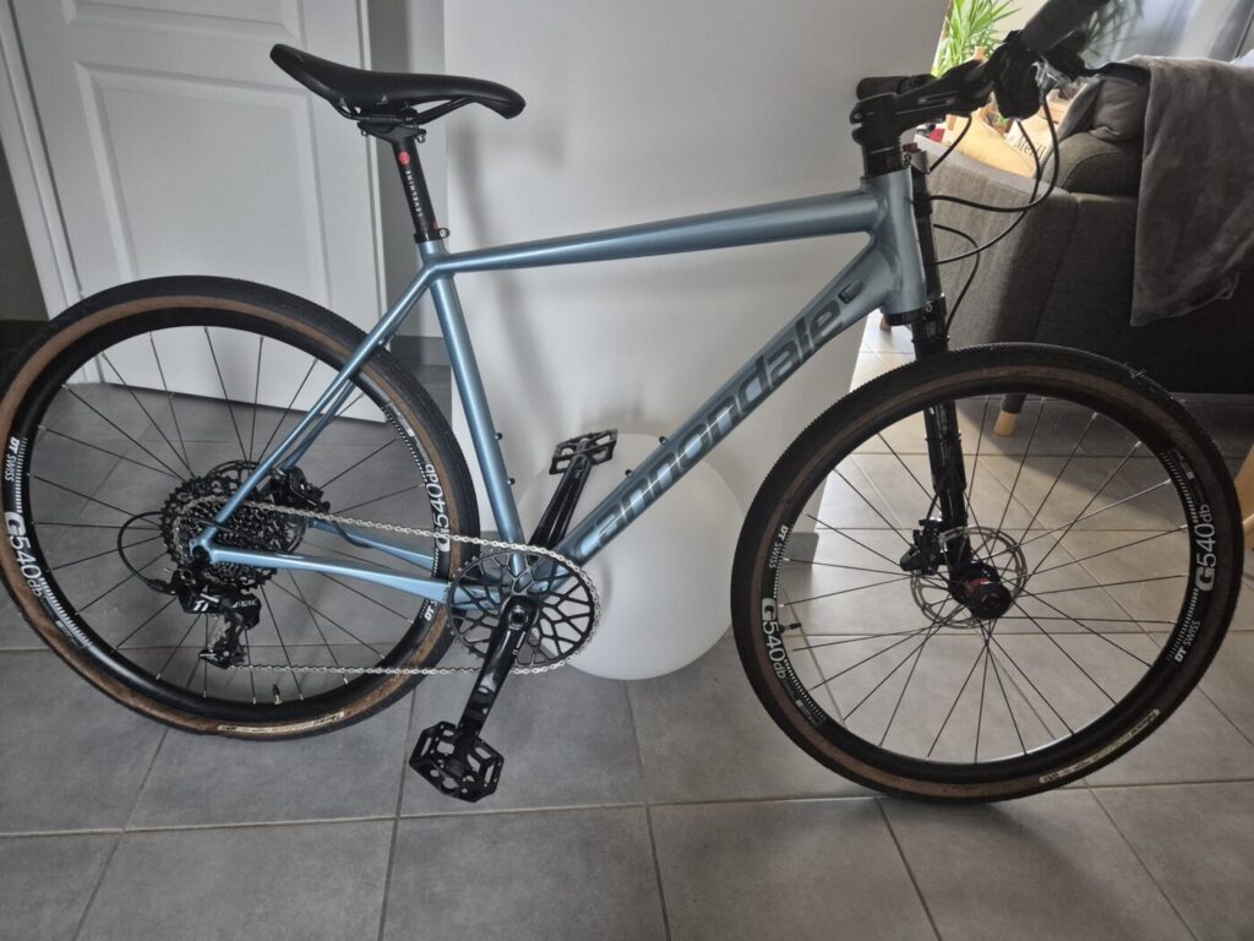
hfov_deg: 73.9
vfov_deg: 58.9
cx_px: 627
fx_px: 833
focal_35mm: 23
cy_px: 470
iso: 1250
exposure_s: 1/100
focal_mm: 5.4
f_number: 1.8
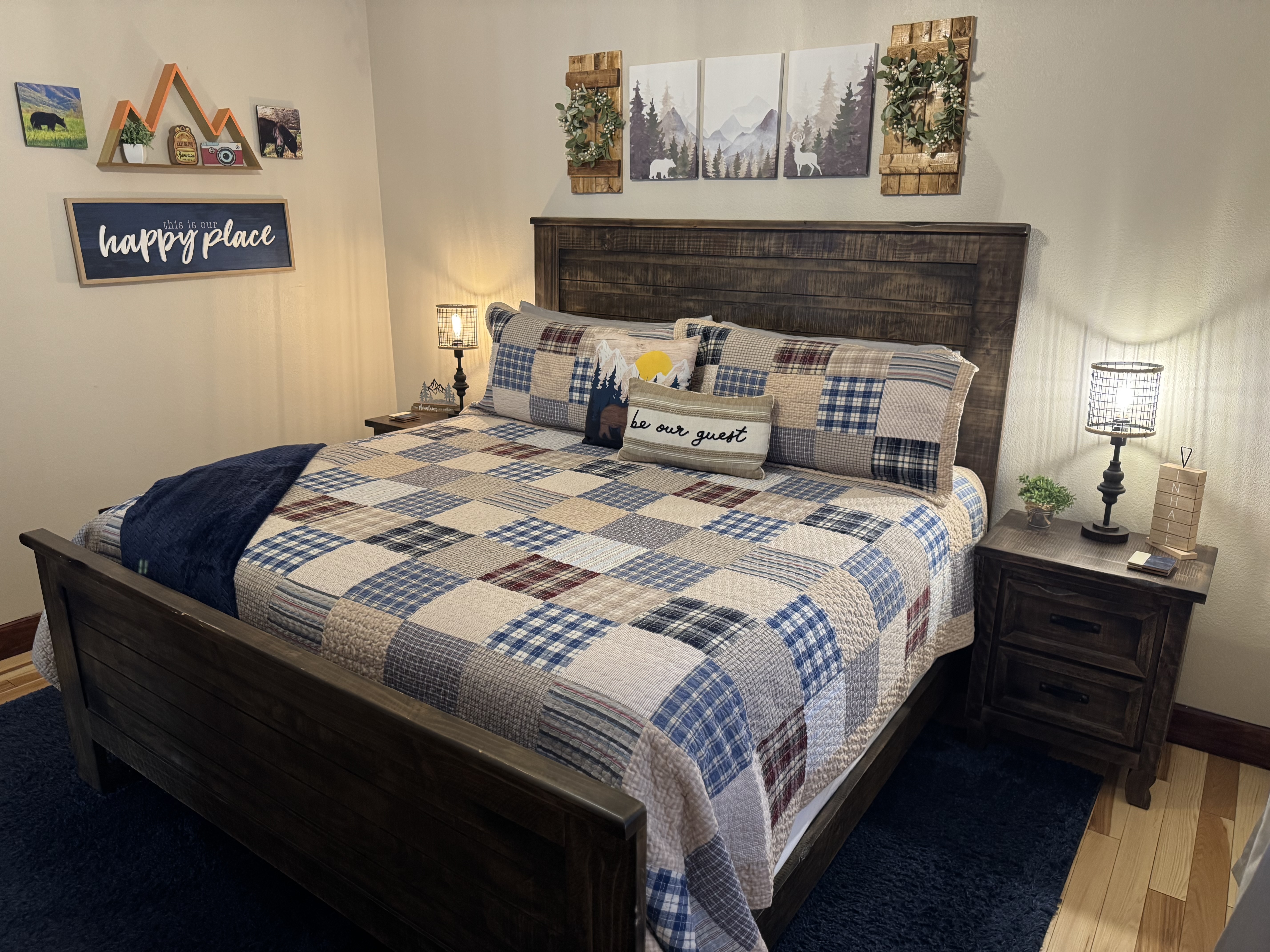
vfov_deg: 56.8
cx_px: 635
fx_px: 881
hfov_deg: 71.6
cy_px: 476
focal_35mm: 24
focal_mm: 6.76
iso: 400
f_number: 1.78
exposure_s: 1/60
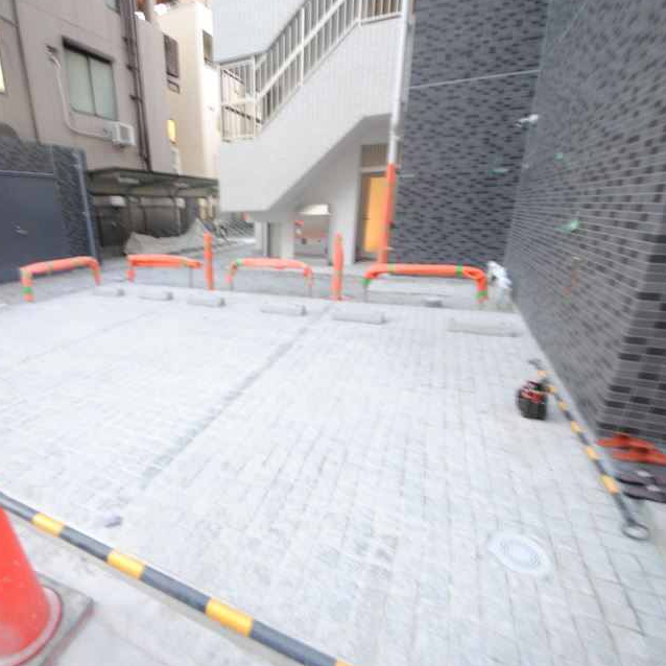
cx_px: 241
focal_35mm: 16
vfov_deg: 87.4
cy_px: 336
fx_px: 348
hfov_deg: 85.4
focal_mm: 8
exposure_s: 1/2.5
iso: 800
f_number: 4.5
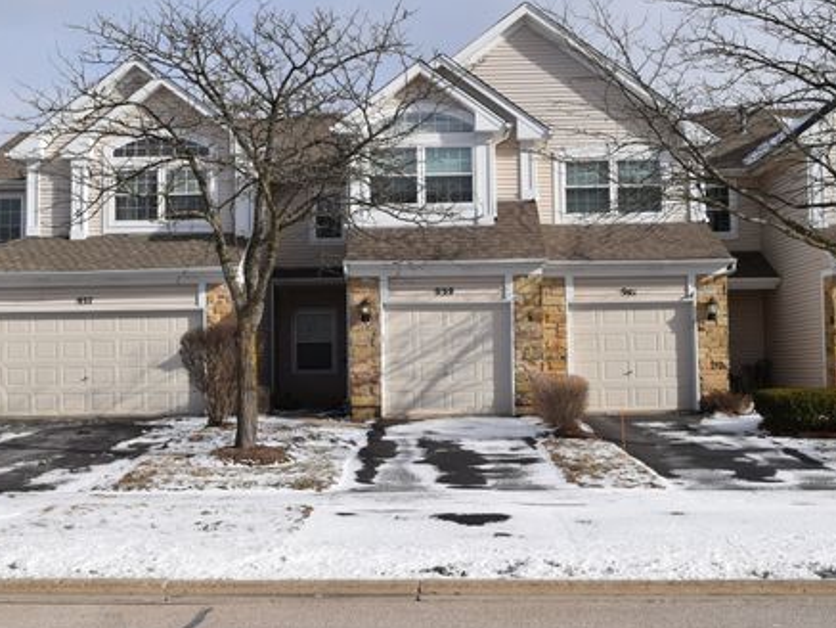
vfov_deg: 32.5
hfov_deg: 42.4
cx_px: 394
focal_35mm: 45
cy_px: 314
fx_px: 1076
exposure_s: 1/400
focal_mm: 27
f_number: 10
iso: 200
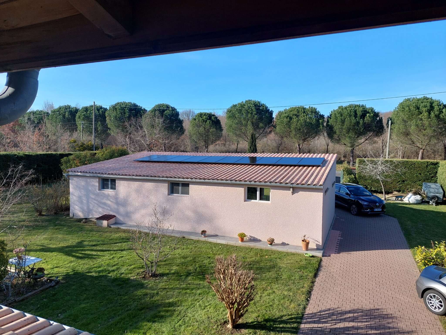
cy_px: 168
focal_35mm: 24
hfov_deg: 71.6
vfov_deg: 56.8
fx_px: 309
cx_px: 223
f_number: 1.8
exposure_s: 1/973
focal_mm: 5.23
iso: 40
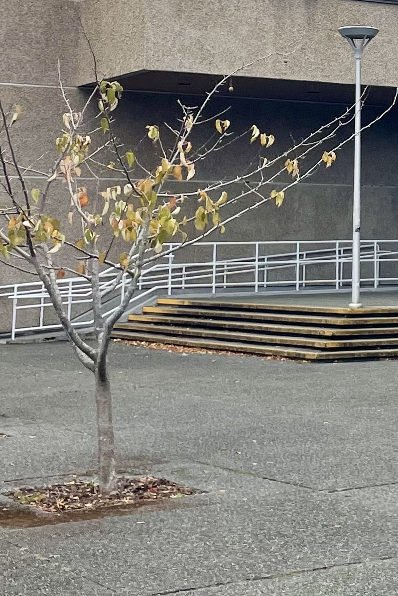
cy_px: 15
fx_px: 1509
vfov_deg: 21.7
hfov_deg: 14.6
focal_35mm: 91
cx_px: 469
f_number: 1.6
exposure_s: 1/2882
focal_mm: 4.2
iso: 32
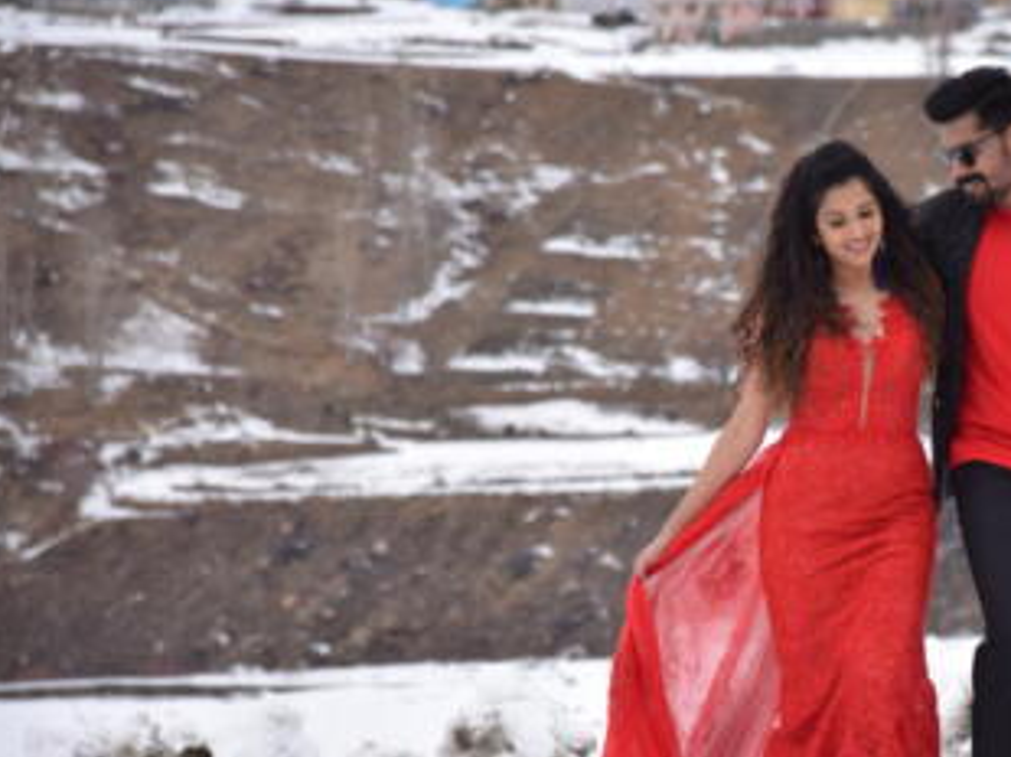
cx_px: 796
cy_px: 465
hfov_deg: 6.1
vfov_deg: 4.6
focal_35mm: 326
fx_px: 9514
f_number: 5.6
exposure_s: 1/1600
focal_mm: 140
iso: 400
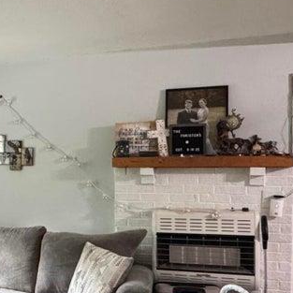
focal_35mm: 54
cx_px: -44
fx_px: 517
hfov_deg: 28.2
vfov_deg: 31.5
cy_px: 181
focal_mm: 2.22
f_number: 2.2
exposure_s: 1/60
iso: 640
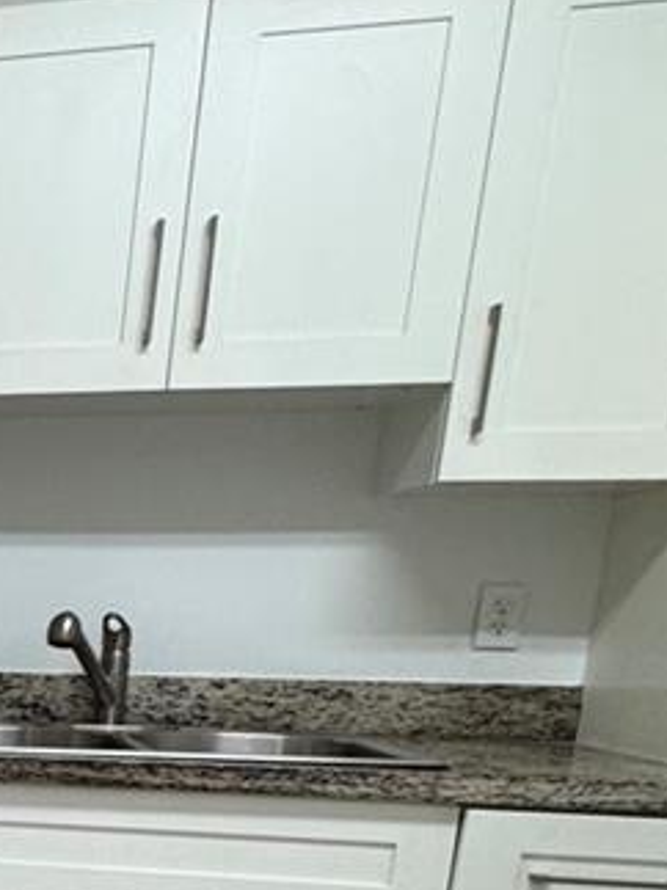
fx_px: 1337
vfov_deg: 33.7
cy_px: 887
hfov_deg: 20.6
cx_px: -499
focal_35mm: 52
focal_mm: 2.22
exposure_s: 1/120
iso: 200
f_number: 2.2
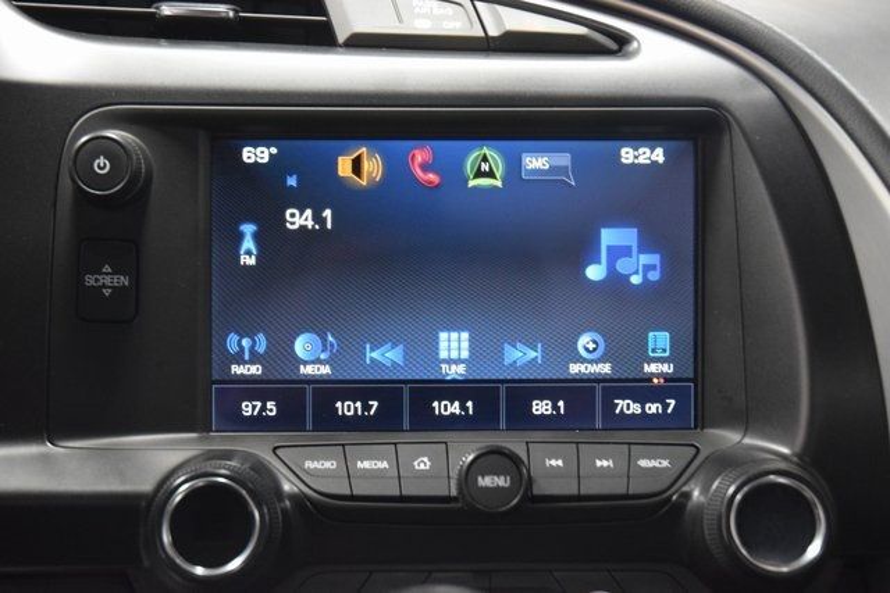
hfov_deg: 35.0
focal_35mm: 57
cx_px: 445
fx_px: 1409
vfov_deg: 23.8
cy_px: 296
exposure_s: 1/30
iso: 3200
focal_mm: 38
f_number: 4.2
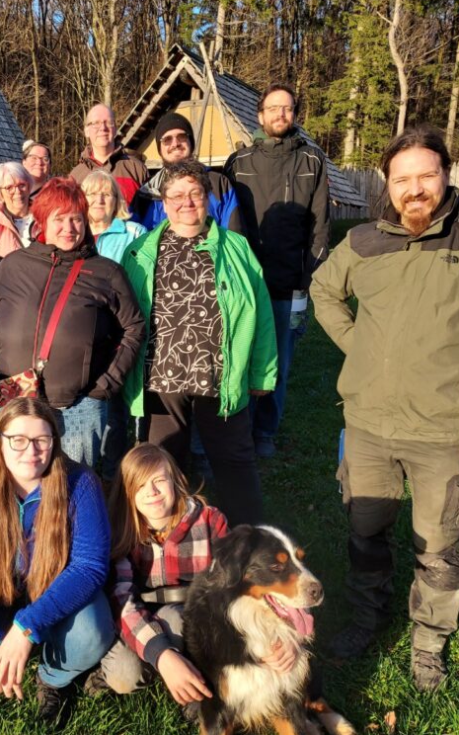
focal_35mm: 35
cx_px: 89
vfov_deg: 55.3
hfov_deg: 35.1
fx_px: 701
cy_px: 365
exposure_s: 1/481
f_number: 1.8
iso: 40
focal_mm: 4.6
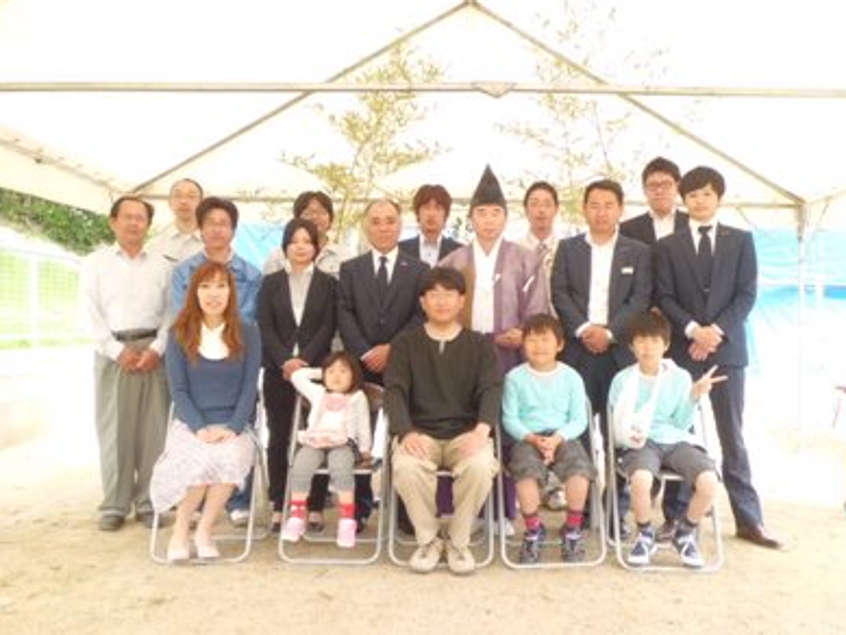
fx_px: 905
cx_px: 433
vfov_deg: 38.7
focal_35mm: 37
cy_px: 322
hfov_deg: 50.1
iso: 200
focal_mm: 6.4
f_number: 3.1
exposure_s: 1/200
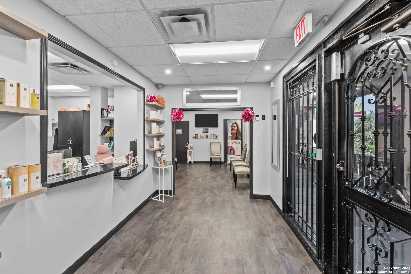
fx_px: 171
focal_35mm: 15
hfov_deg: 100.4
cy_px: 137
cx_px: 206
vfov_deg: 77.4
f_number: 11
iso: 400
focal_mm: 15
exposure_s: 1/2.5
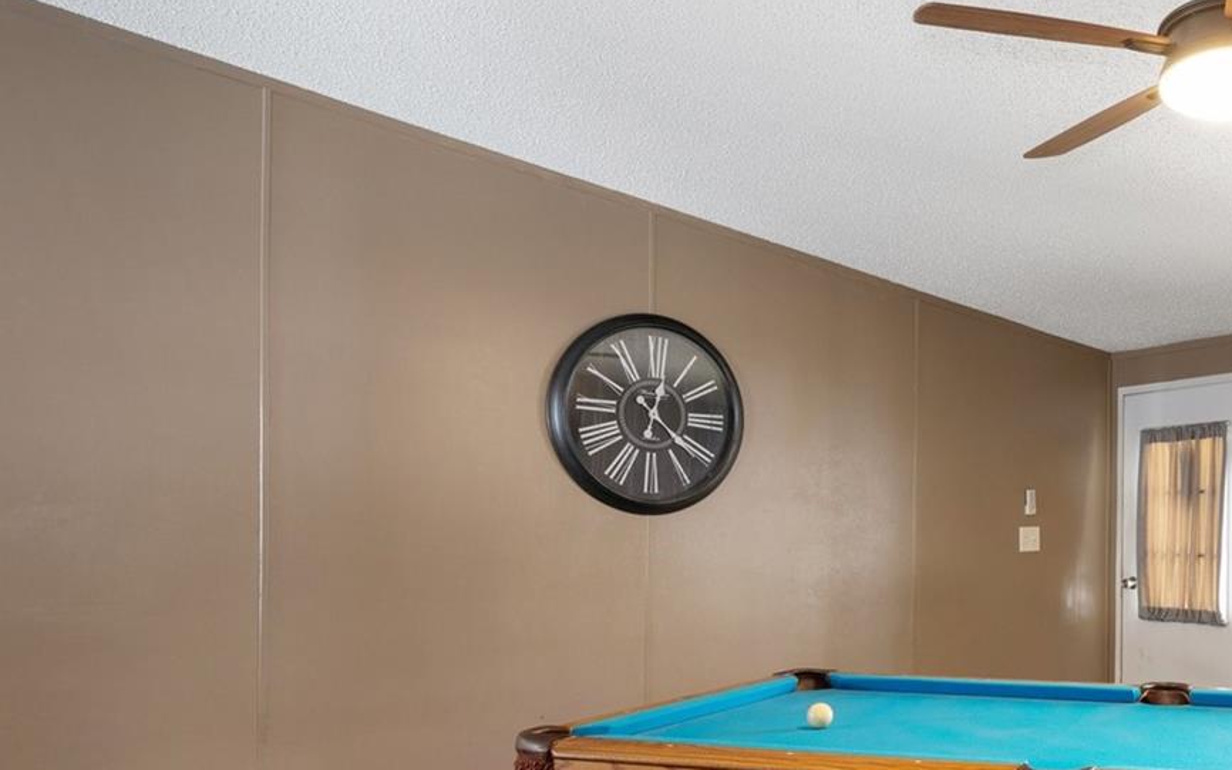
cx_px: 1036
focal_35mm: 32
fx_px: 1074
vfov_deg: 38.5
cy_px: 572
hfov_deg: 54.3
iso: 320
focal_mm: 17
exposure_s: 2.5
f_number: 8
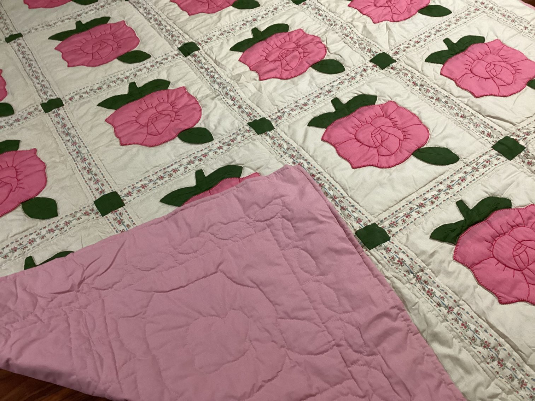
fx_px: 479
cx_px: 268
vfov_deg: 45.4
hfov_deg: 58.3
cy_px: 200
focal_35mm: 31
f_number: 2.4
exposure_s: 1/60
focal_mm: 3.3
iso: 400
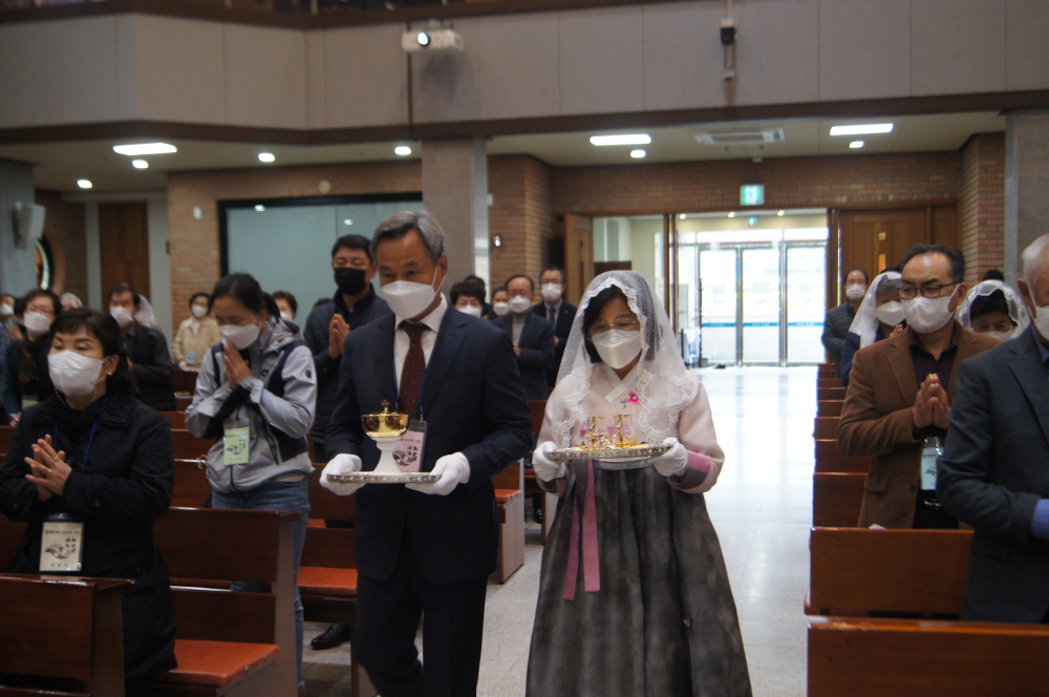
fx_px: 1135
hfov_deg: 49.6
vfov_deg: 34.1
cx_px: 524
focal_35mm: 39
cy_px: 348
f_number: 4
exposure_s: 1/40
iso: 400
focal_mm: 26
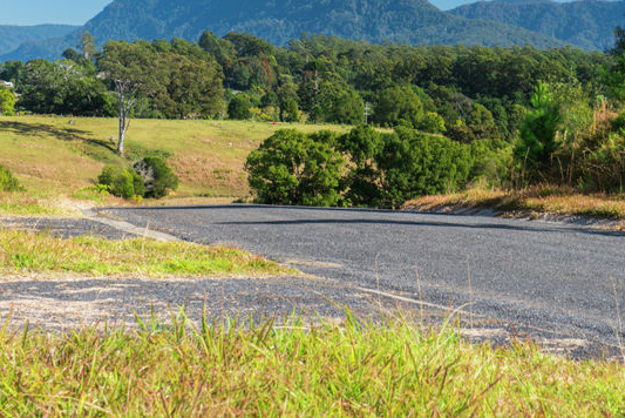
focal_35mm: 105
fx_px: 1824
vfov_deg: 13.0
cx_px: 447
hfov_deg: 19.3
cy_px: 106
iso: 200
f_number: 9
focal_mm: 70
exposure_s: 1/50
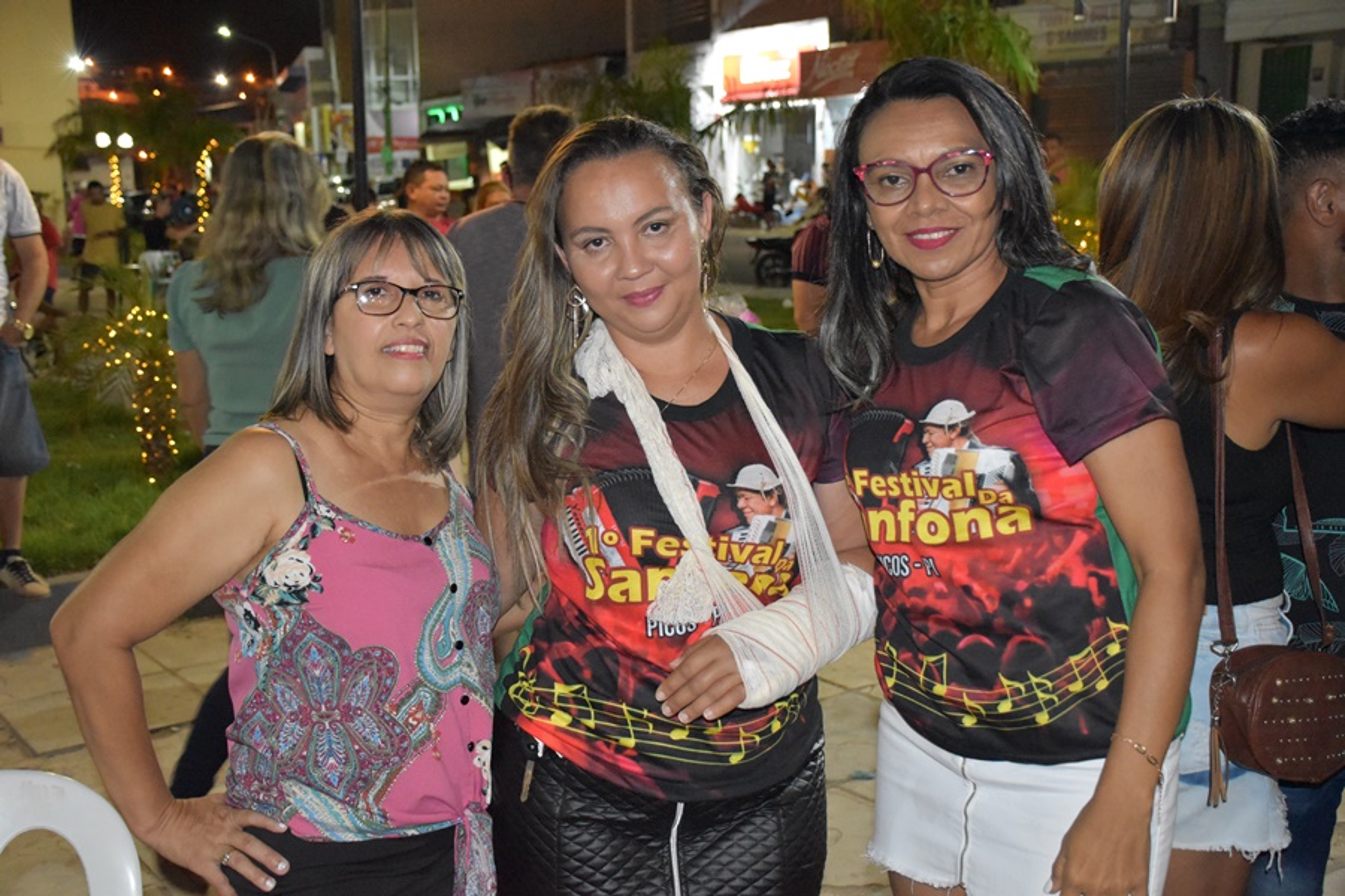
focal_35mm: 40
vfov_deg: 33.0
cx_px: 672
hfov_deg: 47.9
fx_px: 1513
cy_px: 448
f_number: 4
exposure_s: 1/60
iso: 5600
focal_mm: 27
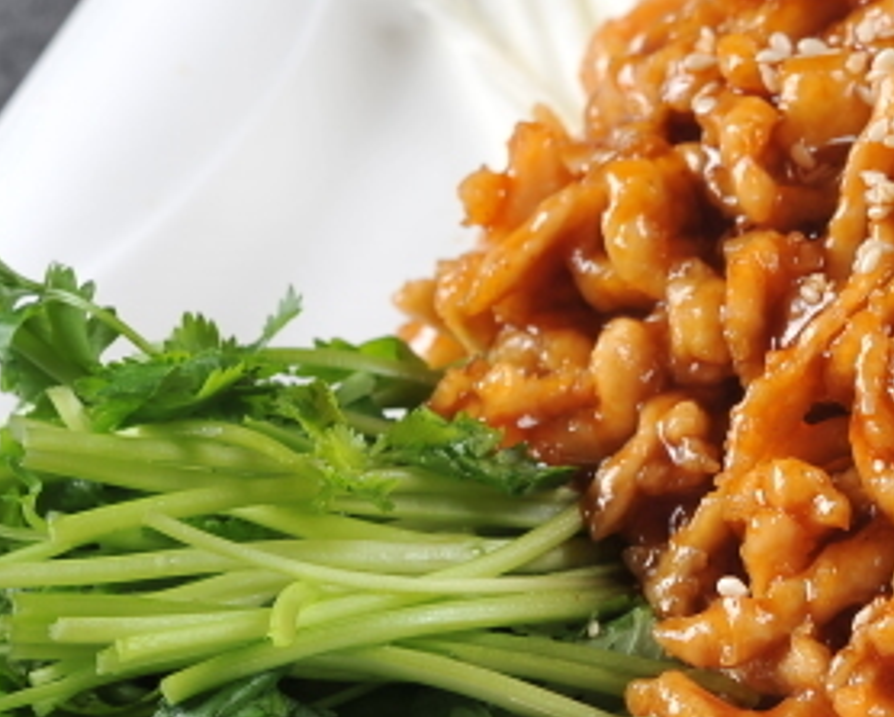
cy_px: 371
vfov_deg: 7.5
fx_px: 5483
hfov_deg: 9.2
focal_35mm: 207
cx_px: 1171
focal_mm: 60
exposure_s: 1/125
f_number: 11
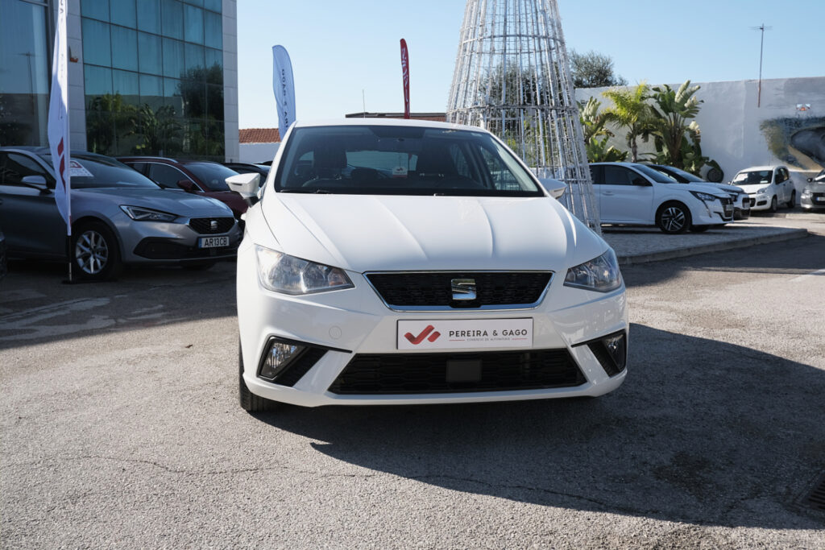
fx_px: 802
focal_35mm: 35
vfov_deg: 37.9
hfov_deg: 54.4
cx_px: 412
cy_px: 275
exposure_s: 1/180
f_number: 9
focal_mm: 23.5
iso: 160
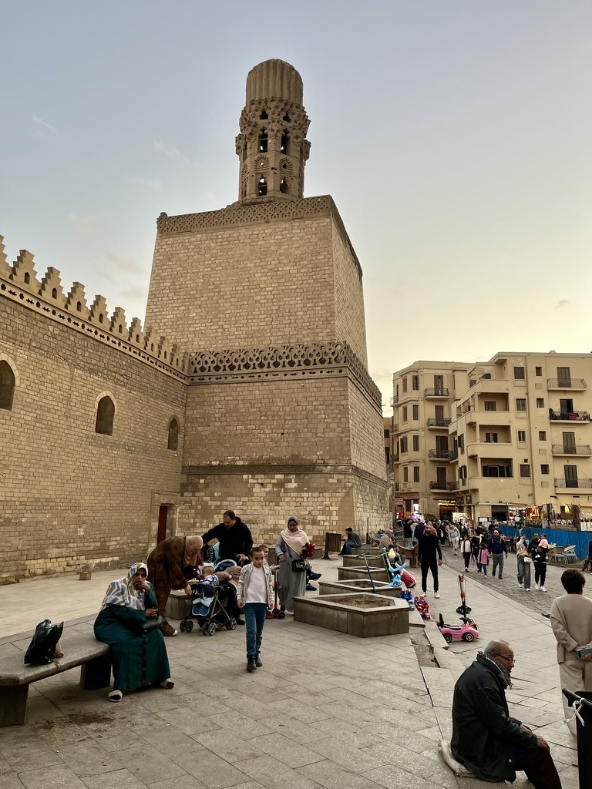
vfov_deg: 67.3
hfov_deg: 53.1
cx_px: 296
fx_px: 593
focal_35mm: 26
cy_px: 394
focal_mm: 5.1
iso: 50
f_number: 1.6
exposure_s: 1/122
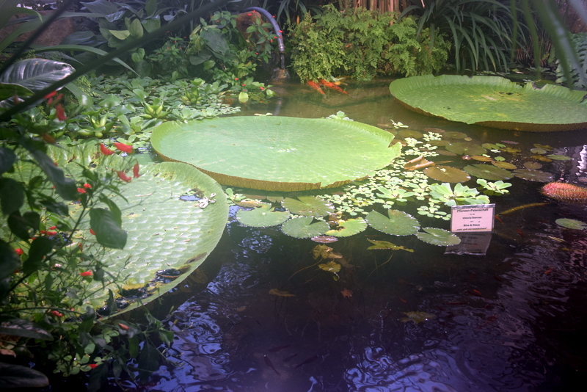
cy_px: 196
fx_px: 587
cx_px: 294
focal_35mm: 36
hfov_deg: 53.1
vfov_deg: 36.9
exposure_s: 1/125
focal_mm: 24
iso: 500
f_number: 5.6
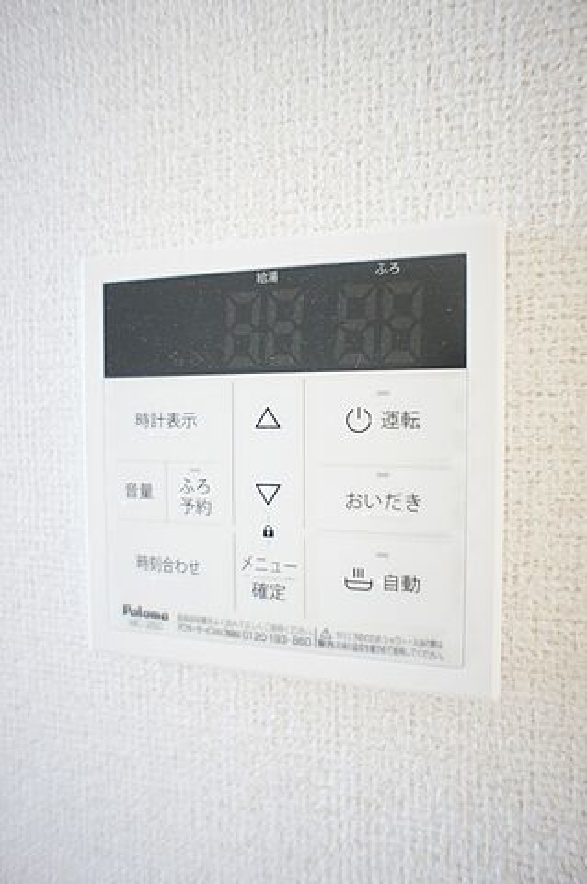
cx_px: 294
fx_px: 588
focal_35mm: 24
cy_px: 442
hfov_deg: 53.0
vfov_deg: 73.8
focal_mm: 16
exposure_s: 1/30
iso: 800
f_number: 2.8
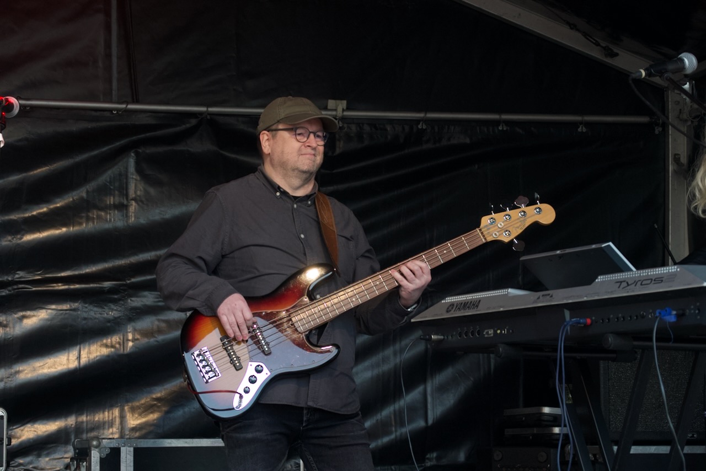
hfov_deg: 22.4
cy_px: 236
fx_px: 1785
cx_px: 353
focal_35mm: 91
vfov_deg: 15.0
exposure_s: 1/800
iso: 800
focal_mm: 33.51
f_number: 3.5
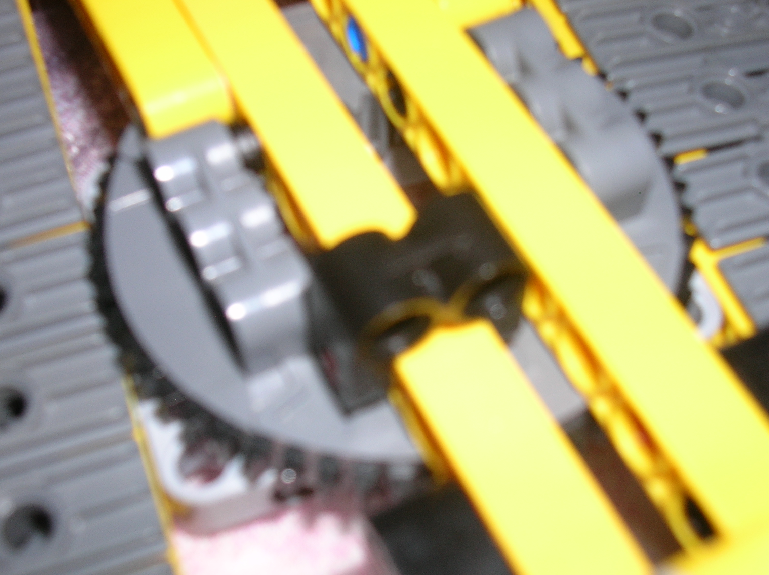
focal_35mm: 51
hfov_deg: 37.5
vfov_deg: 28.5
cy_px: 288
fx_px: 1132
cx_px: 384
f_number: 3.3
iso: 50
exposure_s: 1/60.1
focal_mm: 8.5
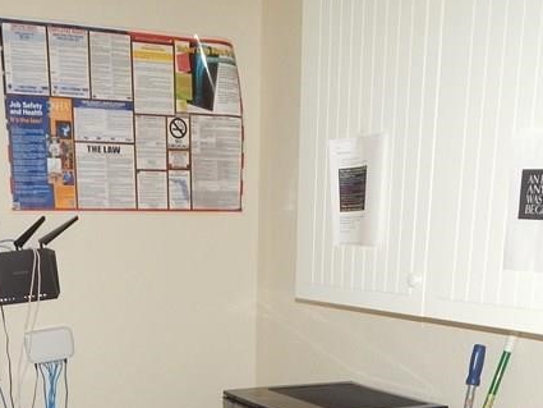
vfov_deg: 25.3
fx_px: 832
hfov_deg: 36.1
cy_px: 466
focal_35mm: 53
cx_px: 248
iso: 200
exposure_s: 1/30
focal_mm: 4
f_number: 3
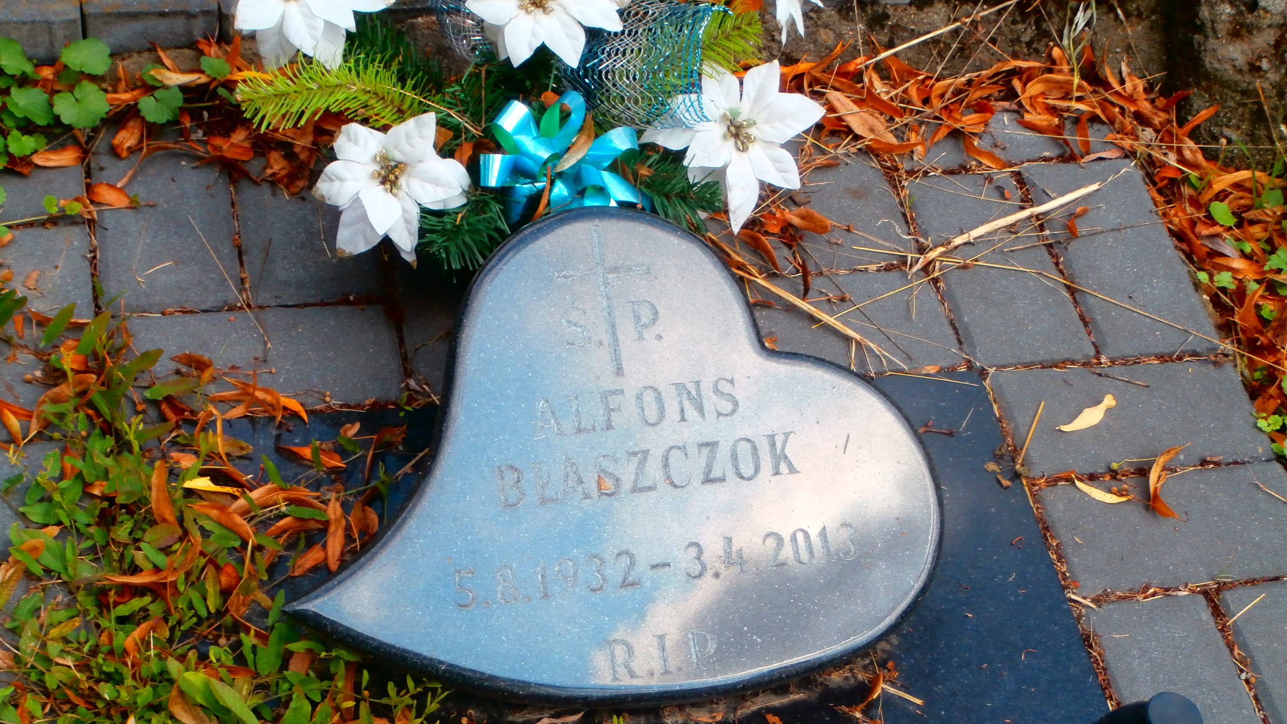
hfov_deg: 33.3
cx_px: 638
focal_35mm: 63
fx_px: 2150
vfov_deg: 19.1
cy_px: 455
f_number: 4.5
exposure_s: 1/320
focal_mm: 10.11
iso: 100
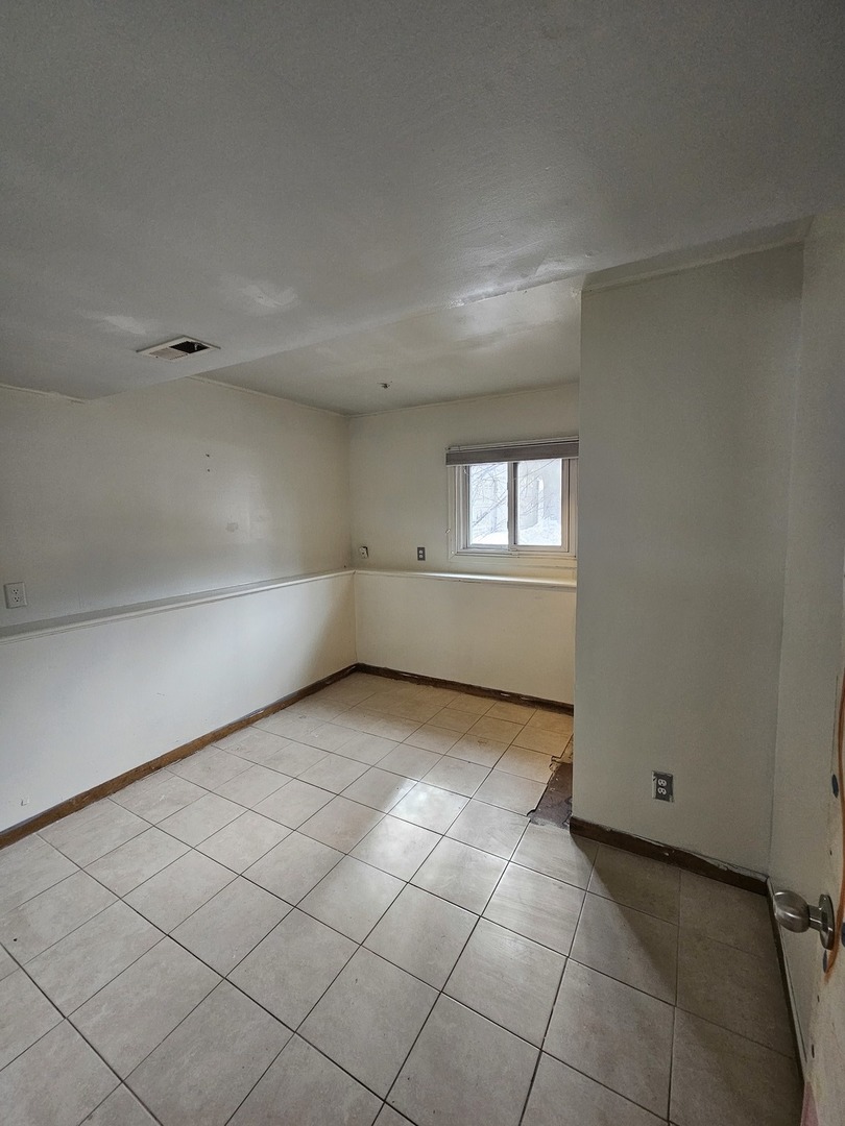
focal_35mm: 13
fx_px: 423
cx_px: 422
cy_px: 563
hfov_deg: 89.9
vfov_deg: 106.2
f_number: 2.2
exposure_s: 1/60
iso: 200
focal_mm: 2.2
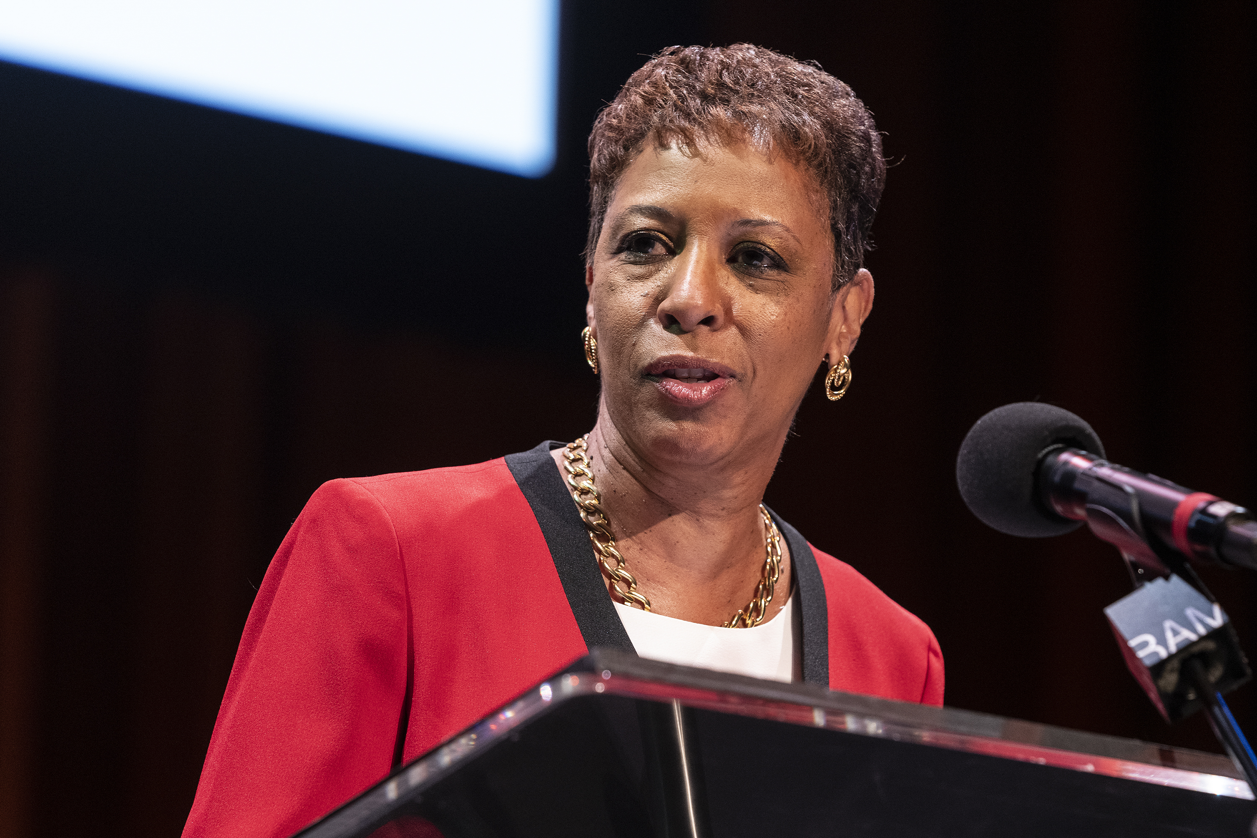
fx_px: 6913
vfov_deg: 6.9
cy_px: 419
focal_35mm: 198
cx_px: 628
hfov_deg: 10.4
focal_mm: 198
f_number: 4
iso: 1600
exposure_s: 1/100
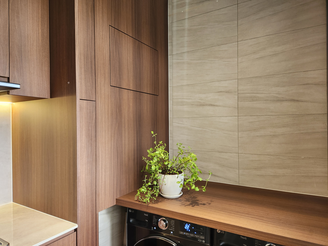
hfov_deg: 73.9
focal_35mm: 23
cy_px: 123
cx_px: 164
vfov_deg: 58.9
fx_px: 218
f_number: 1.8
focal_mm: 5.4
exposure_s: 1/100
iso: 250
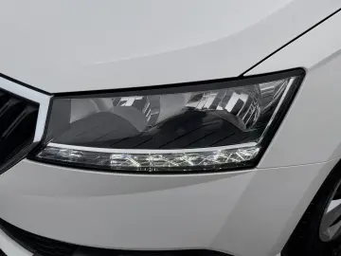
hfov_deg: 39.7
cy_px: 128
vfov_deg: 30.3
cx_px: 170
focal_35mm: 48
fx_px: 473
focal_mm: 6.76
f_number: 1.78
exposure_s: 1/1100
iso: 64
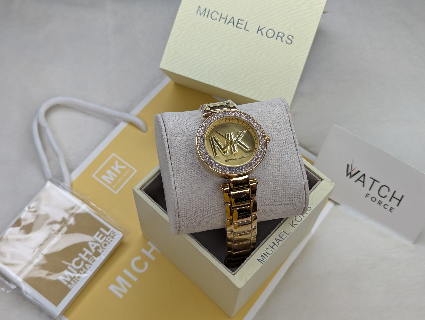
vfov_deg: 30.3
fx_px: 590
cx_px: 212
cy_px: 160
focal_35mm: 48
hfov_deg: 39.6
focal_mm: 6.81
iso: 48
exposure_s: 1/112
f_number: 1.85
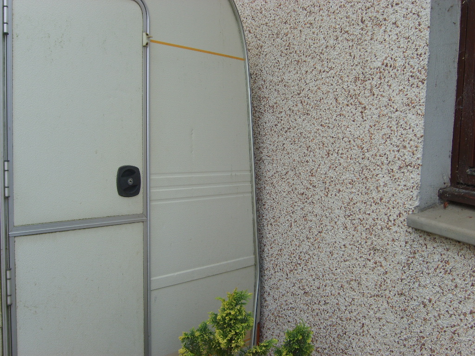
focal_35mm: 43
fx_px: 590
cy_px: 178
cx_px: 238
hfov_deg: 43.9
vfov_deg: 33.6
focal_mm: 7.2
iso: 50
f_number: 3
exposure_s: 1/180
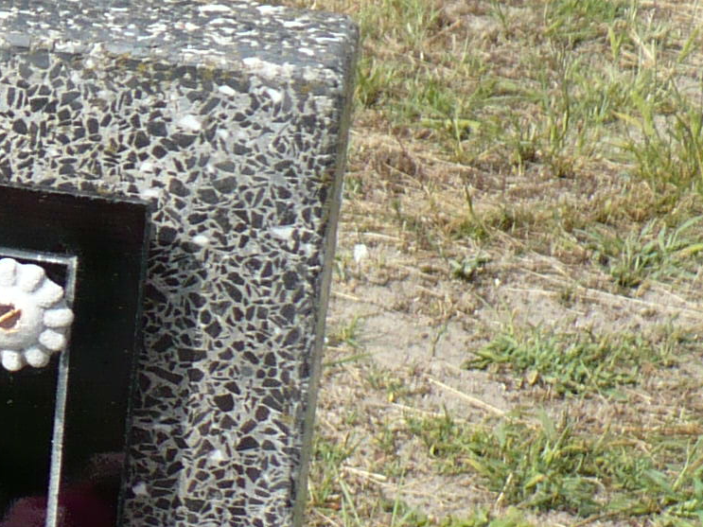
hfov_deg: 11.9
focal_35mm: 153
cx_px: -554
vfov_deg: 9.5
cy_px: 674
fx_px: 3107
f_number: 2.8
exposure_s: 1/800
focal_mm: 6.1
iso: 100
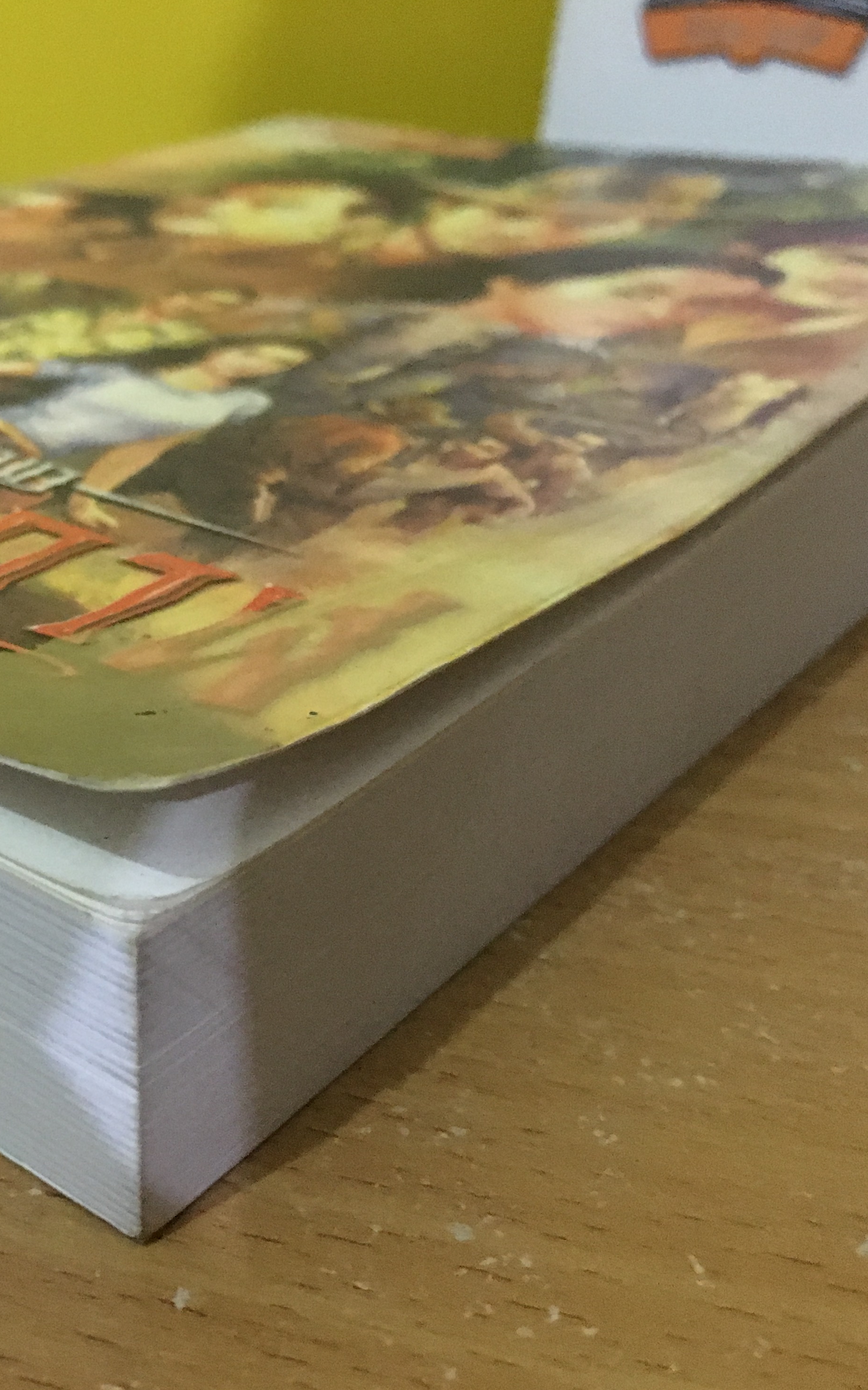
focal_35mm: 42
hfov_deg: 29.4
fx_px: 1590
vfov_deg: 47.2
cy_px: 701
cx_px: 96
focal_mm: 4.15
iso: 320
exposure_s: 1/17
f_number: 2.2
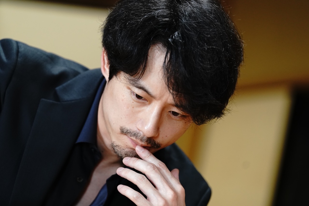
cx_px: 154
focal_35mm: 175
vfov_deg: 7.8
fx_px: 1502
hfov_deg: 11.7
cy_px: 103
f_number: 3.5
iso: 3200
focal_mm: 175
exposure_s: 1/160
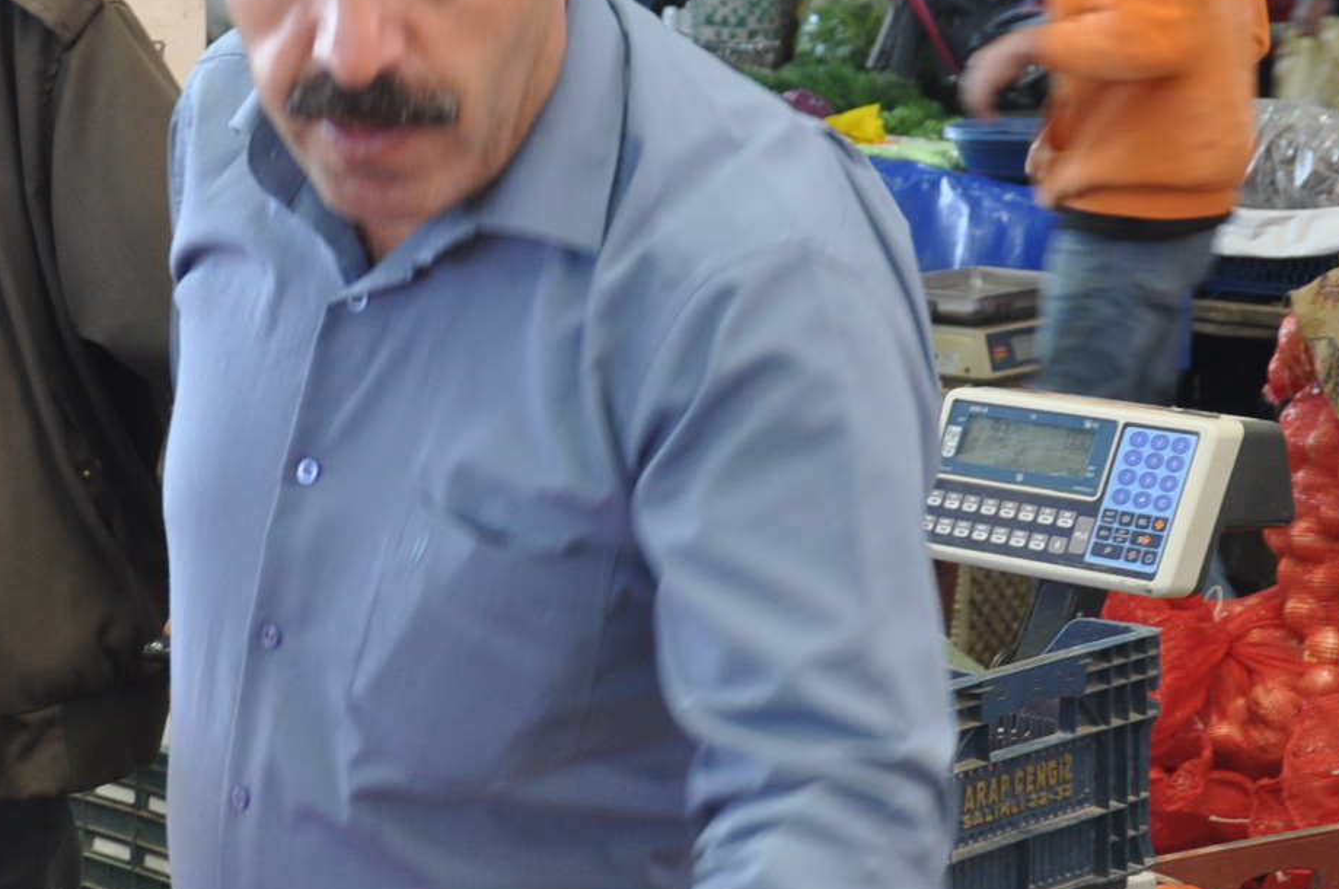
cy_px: 456
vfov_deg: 12.2
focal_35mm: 112
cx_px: 498
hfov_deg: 18.3
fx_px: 4160
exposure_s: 1/25
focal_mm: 32
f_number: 5
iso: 400
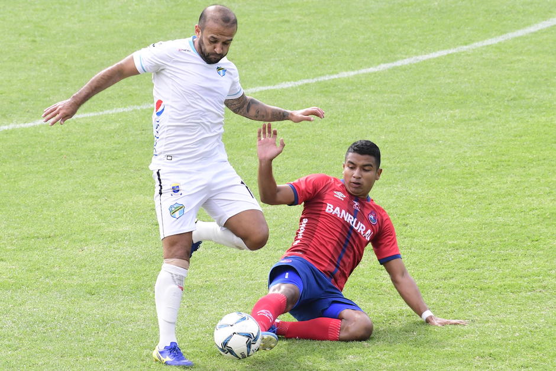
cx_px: 278
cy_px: 186
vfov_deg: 4.2
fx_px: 5097
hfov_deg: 6.2
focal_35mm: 330
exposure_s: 1/2000
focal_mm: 220
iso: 1600
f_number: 5.6
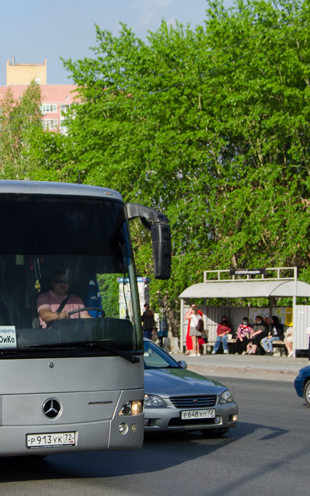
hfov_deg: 14.1
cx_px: -58
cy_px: 240
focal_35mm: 90
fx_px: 1214
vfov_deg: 23.1
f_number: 6.3
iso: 400
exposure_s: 1/1600
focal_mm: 35
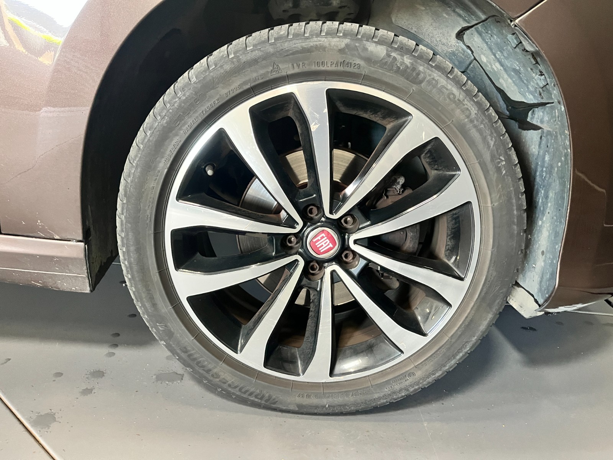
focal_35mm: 26
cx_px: 306
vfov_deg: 53.1
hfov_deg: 67.3
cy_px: 230
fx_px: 460
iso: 500
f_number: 1.6
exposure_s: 1/50
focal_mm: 5.1
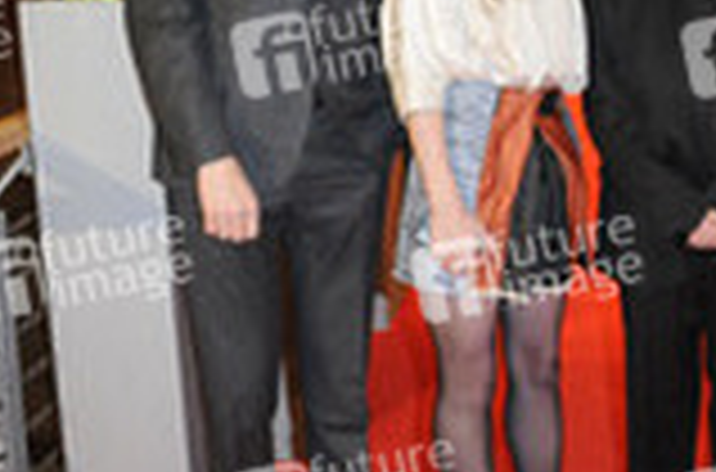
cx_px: 858
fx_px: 1805
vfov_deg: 14.9
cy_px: 157
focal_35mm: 91
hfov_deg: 20.9
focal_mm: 32
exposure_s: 1/160
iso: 3200
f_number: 5.6
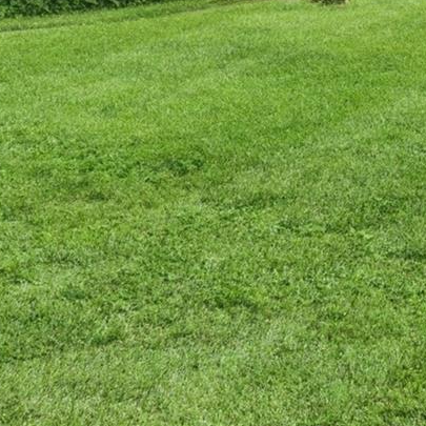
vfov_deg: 12.8
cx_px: 691
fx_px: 1796
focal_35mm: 129
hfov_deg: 12.6
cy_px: -221
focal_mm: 20
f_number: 7.1
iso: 200
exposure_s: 1/1250
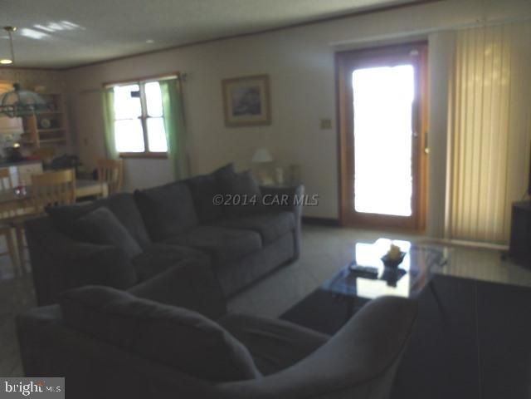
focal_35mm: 28
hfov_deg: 63.4
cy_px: 200
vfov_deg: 49.7
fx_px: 430
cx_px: 266
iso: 100
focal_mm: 5
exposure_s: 1/40
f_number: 3.9
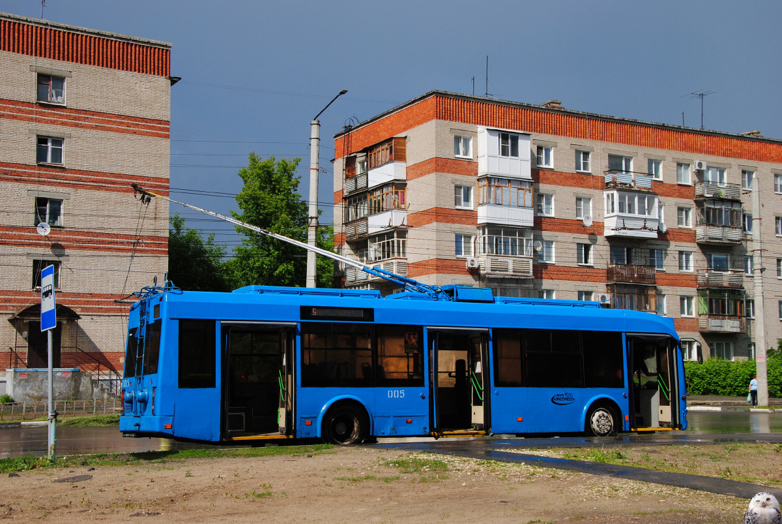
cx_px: 391
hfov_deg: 41.1
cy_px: 262
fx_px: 1044
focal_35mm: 48
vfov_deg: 28.1
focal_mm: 32
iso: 200
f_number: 9
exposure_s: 1/800
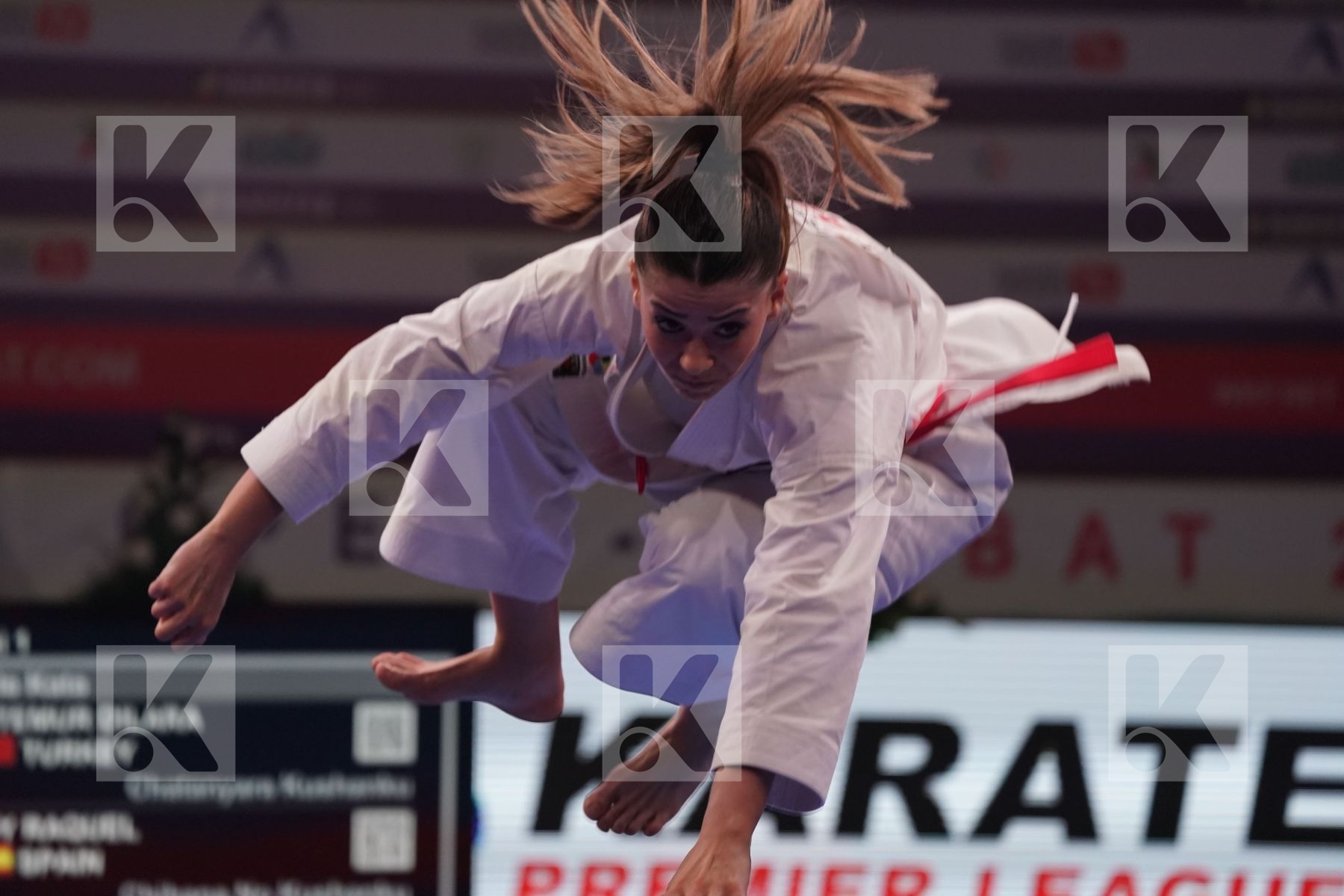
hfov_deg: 9.7
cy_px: 448
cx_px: 672
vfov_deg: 6.5
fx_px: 7914
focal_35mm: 212
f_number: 5.6
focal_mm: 212
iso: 3200
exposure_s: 1/400
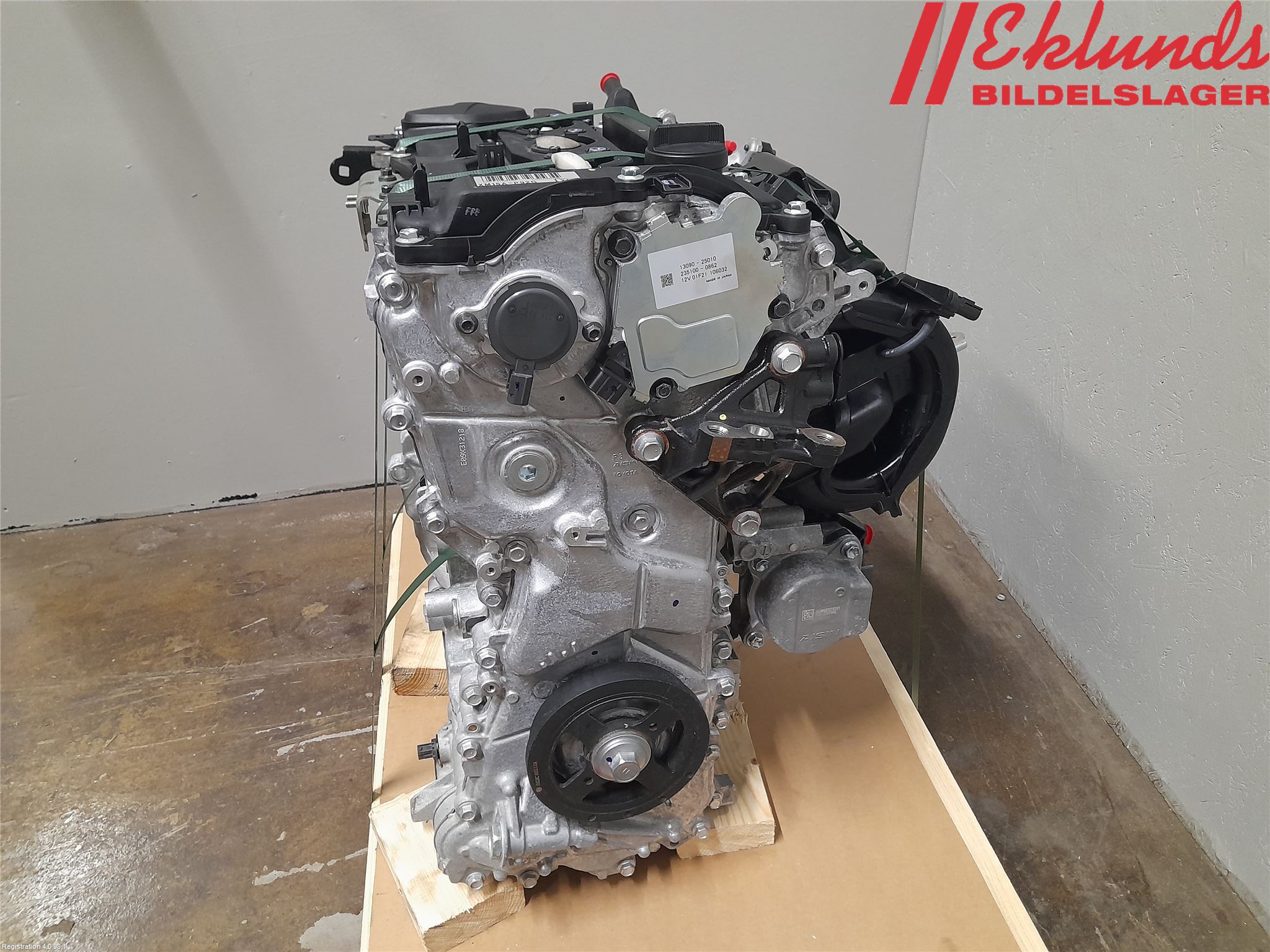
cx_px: 635
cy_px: 476
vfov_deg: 54.9
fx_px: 917
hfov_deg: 69.4
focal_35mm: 25
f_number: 2
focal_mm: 4.6
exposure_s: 1/50
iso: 320
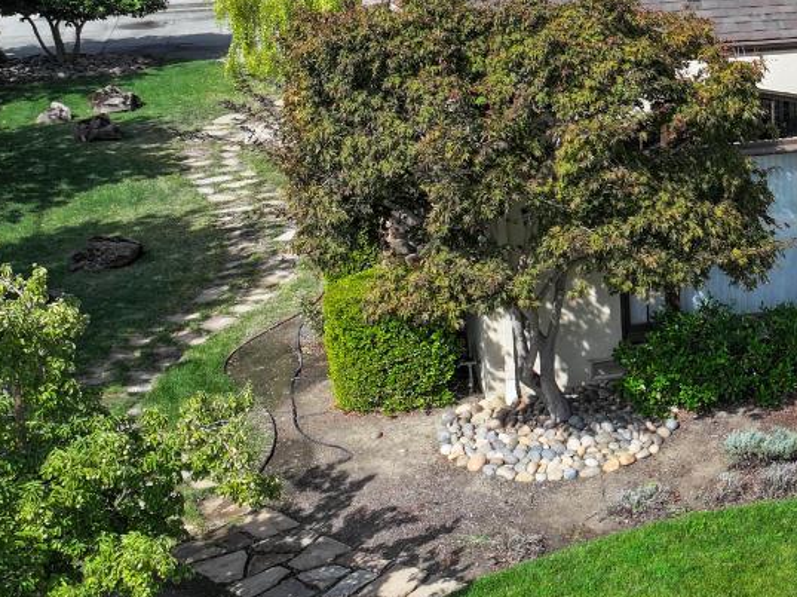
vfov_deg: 21.9
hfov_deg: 25.9
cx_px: 962
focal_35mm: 67
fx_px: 1542
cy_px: 252
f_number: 2.8
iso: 110
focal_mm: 12.29
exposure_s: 1/2000
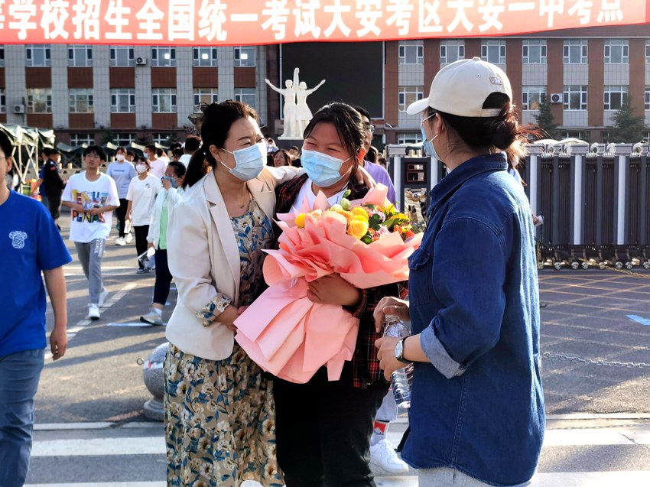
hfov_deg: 33.8
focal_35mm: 57
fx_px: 1070
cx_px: 325
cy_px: 244
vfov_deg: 25.6
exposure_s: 1/1984
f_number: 1.6
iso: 50
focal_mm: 5.56
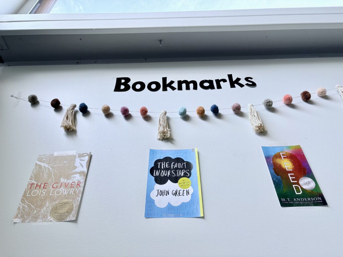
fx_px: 258
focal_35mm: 26
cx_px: 172
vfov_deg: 53.1
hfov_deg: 67.3
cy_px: 128
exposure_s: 1/121
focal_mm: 5.96
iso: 40
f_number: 1.6
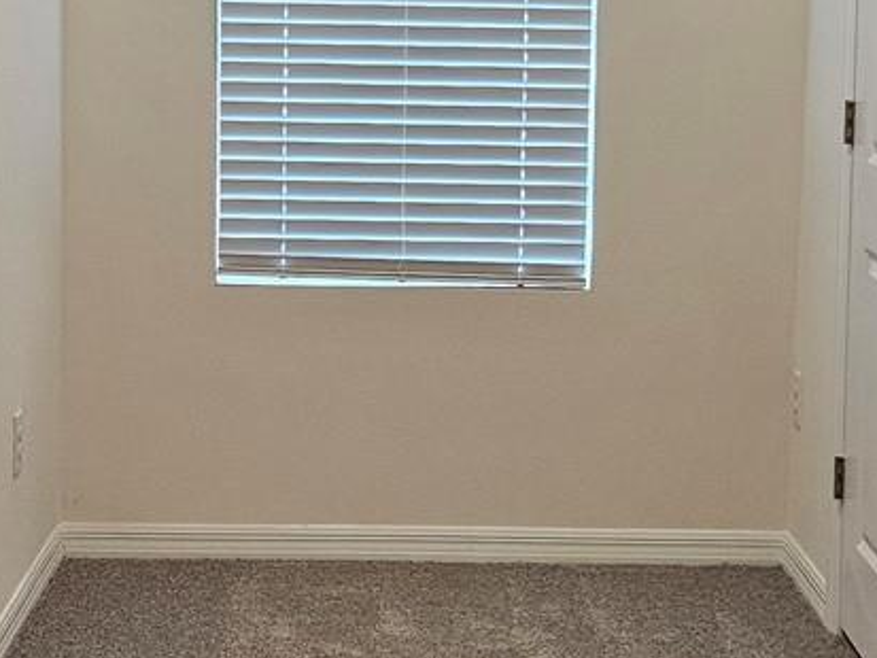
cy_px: 151
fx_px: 2255
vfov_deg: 16.5
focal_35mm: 89
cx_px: 427
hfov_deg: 22.0
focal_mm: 5.4
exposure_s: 1/120
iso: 250
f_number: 1.8
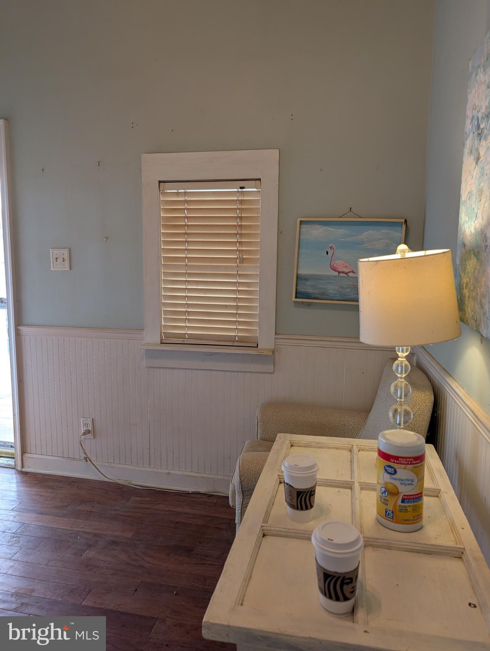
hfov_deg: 56.9
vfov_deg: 71.5
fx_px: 452
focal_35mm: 24
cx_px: 245
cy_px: 326
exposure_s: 1/120
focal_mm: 6.9
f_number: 1.68
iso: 188
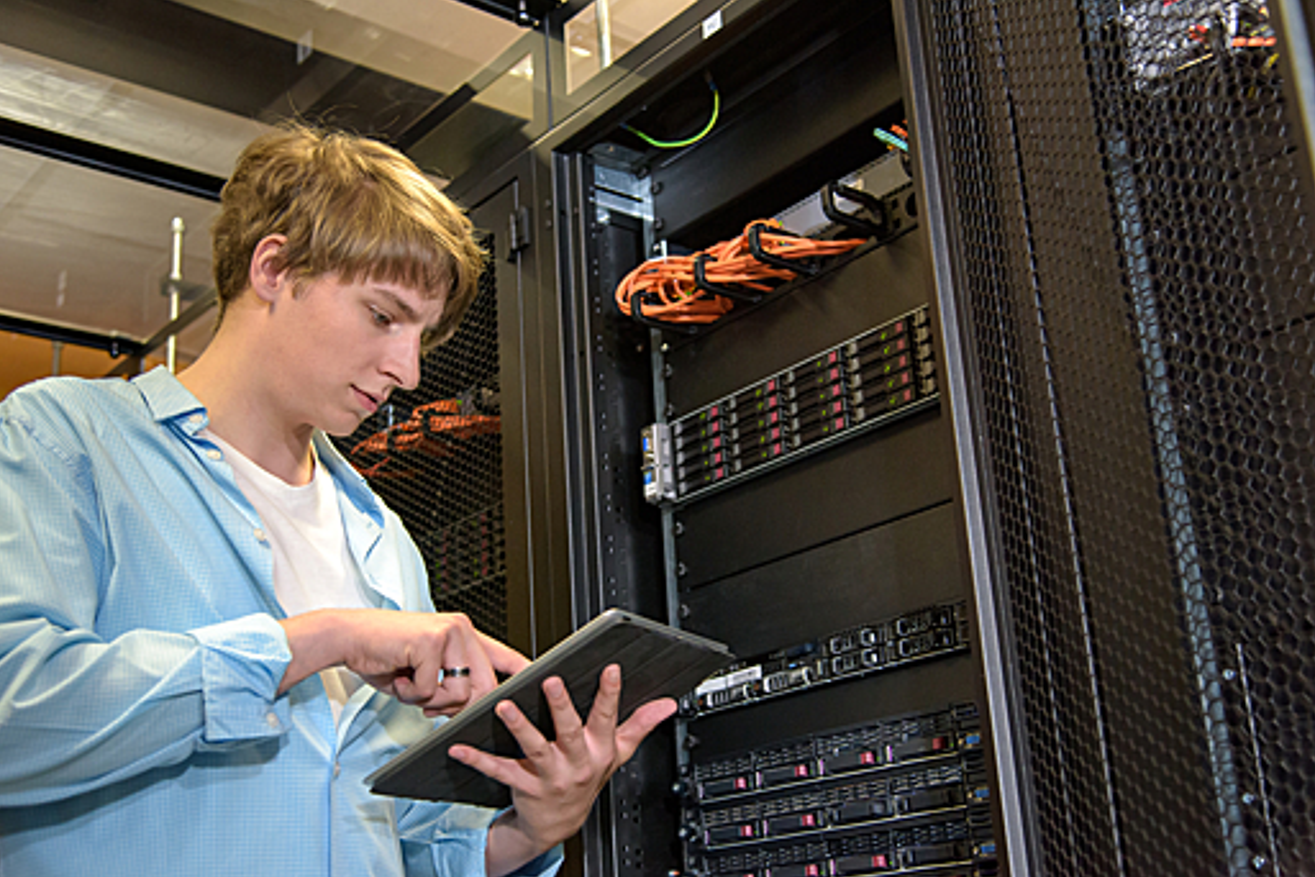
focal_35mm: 45
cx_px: 646
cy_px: 441
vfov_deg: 29.9
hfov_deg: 43.6
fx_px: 1644
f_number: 4.5
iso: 4000
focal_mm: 44
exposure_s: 1/200
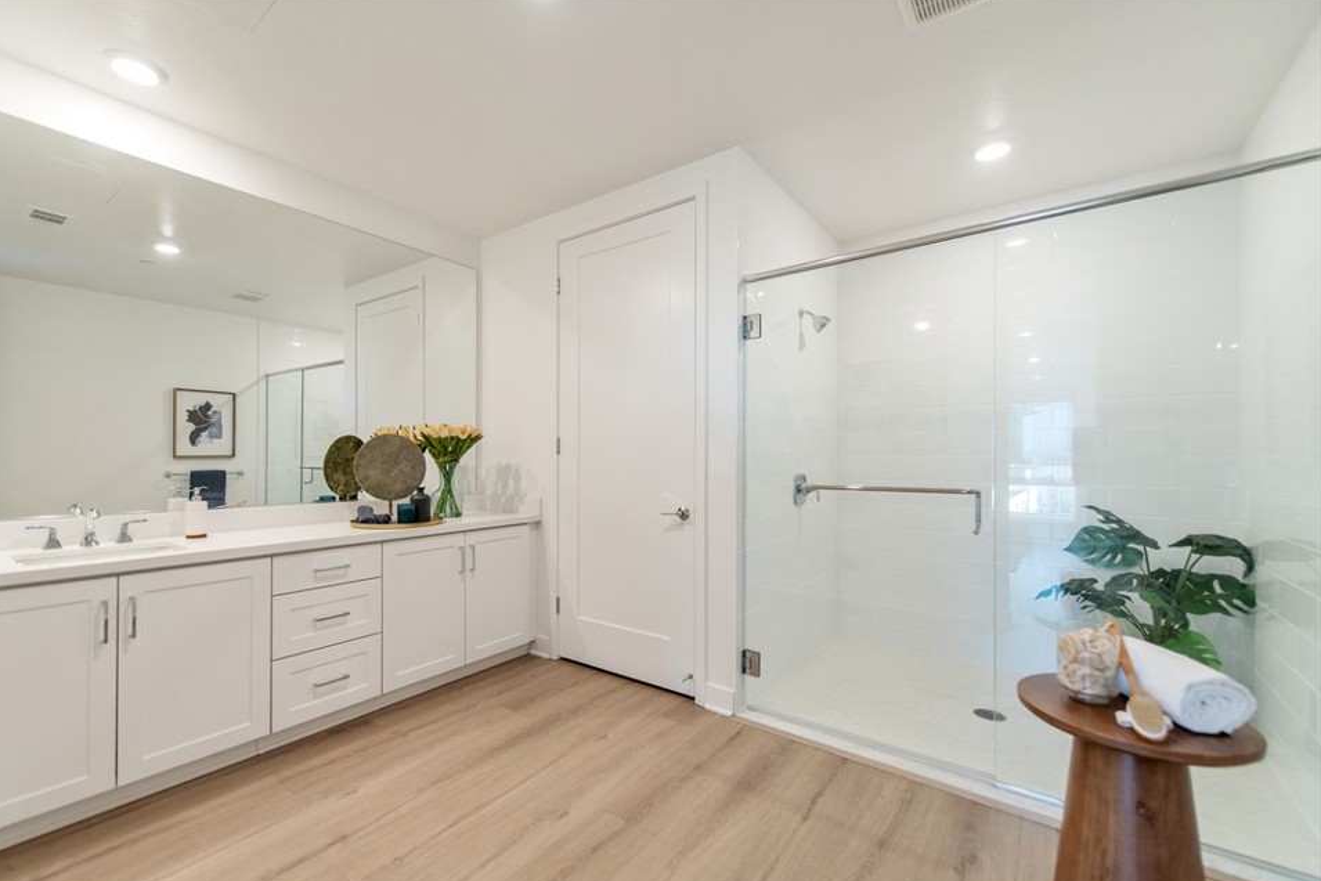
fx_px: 550
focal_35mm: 15
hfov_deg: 100.2
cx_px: 616
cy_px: 464
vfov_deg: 77.3
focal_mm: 14
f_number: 2.8
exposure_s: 1/125
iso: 560
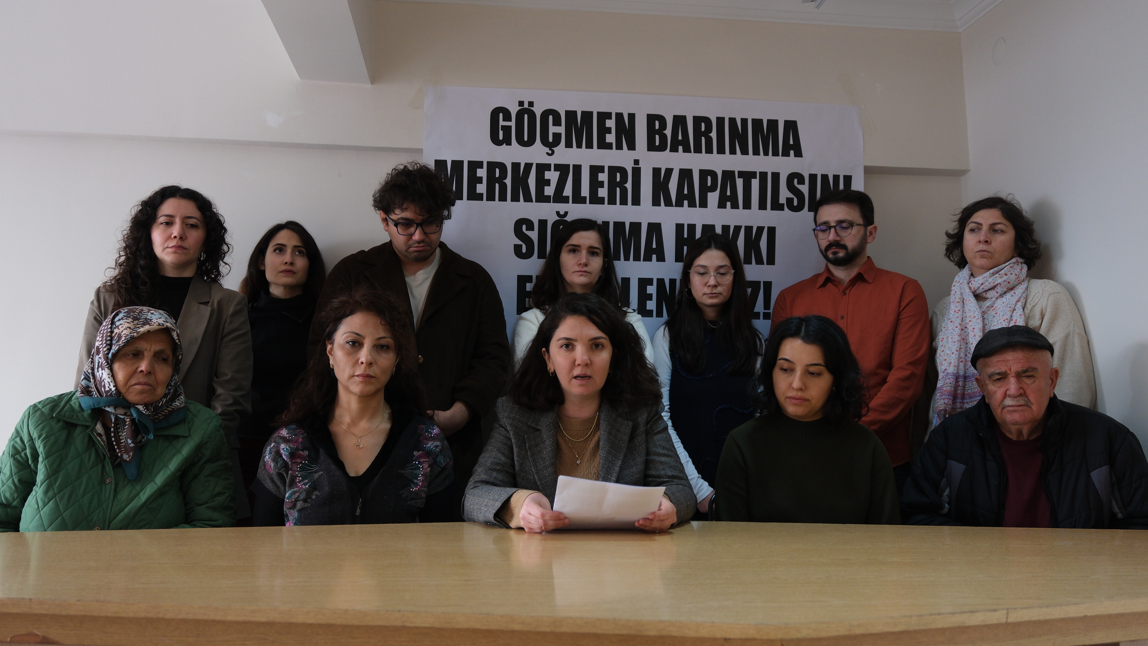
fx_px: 974
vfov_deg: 36.7
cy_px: 299
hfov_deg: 61.0
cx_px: 576
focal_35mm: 32
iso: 1000
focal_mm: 20.2
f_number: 3.1
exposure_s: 1/80
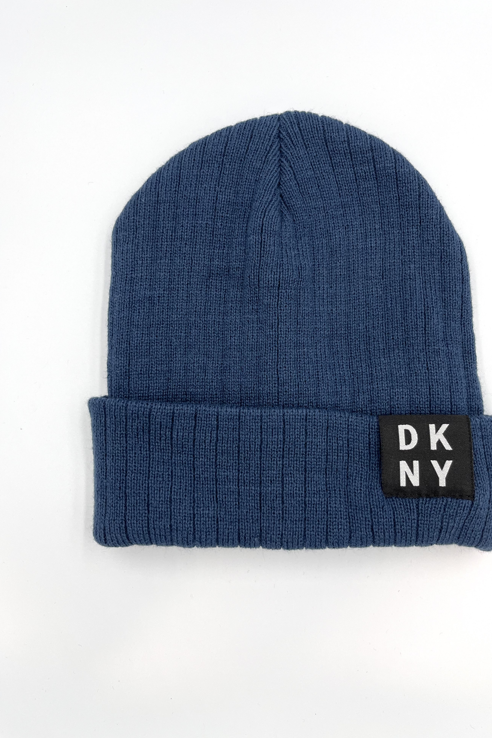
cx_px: 282
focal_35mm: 28
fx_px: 574
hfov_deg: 46.3
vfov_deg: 65.5
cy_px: 358
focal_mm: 5.1
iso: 40
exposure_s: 1/100
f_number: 1.6
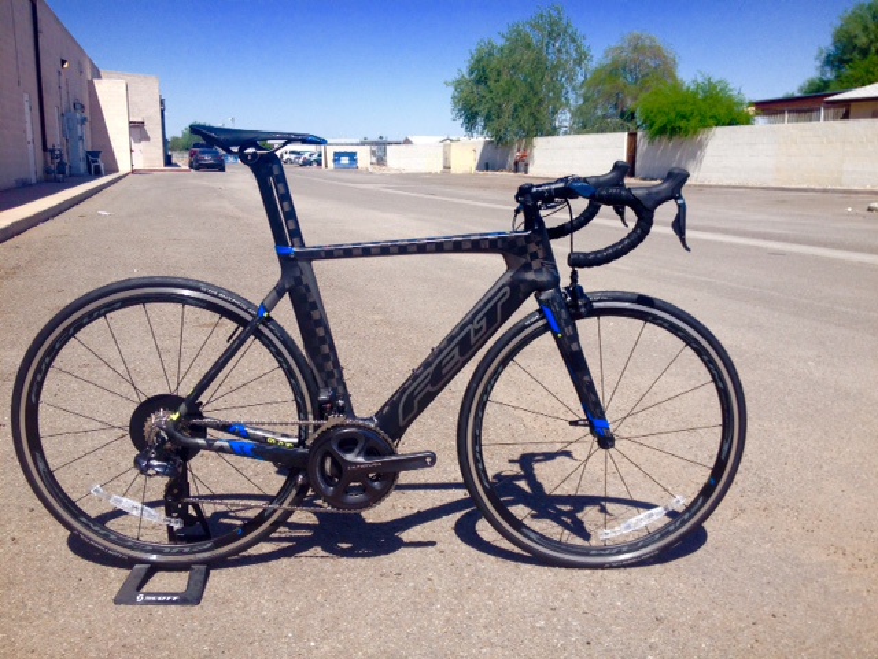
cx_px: 439
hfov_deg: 52.6
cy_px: 330
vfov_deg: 40.7
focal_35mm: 35
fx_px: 888
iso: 50
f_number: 2.4
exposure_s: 1/1623
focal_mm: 4.28
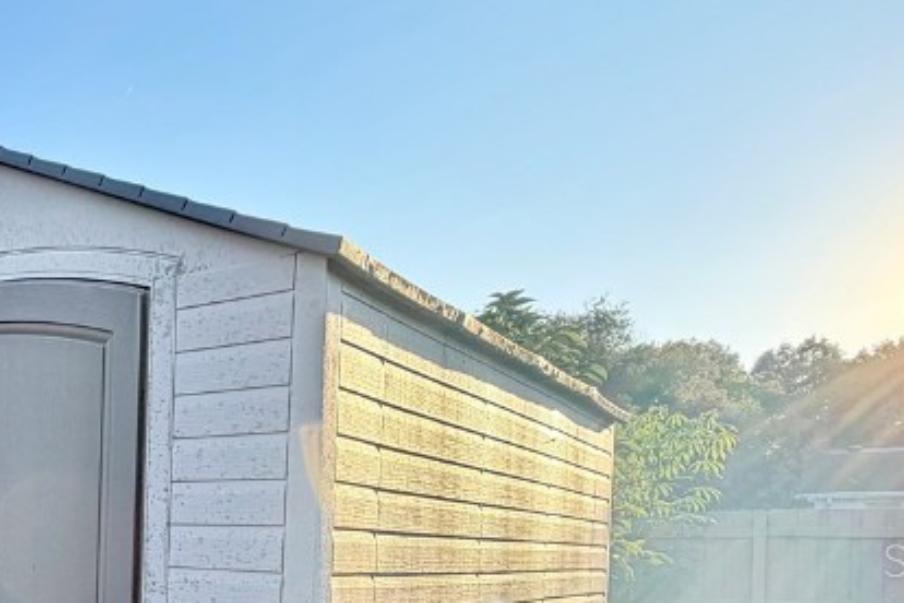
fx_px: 904
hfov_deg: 44.1
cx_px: -28
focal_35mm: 36
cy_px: 559
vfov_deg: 34.5
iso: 64
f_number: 2.2
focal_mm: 2.22
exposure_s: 1/222
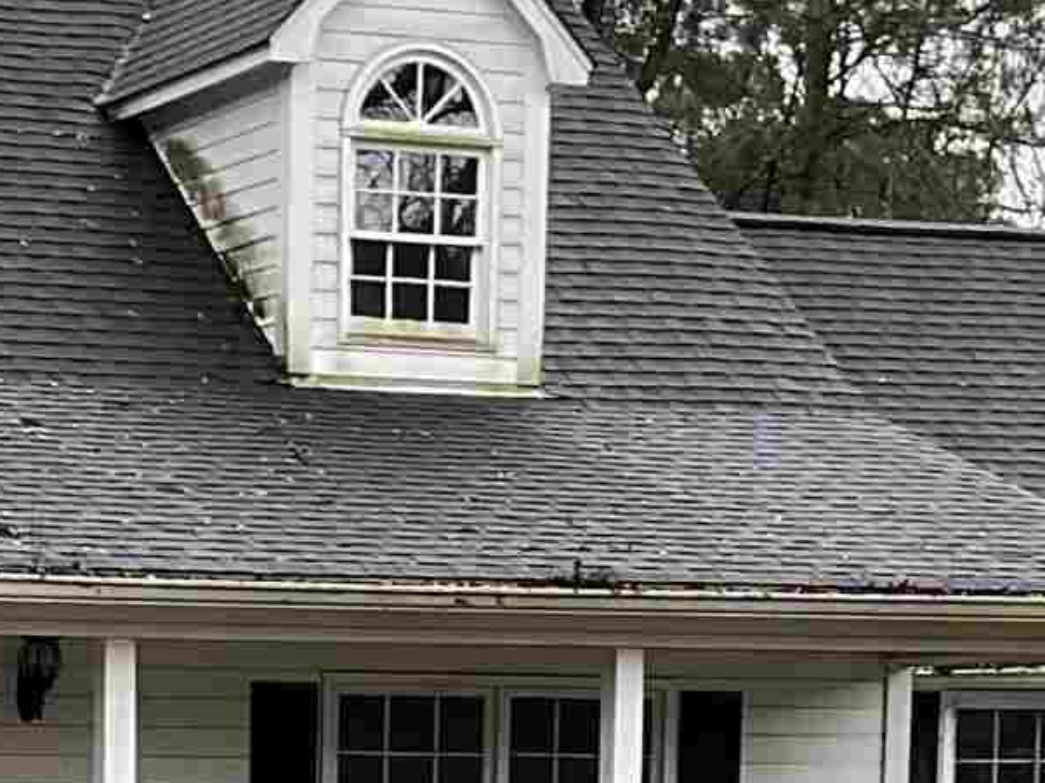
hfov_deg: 13.2
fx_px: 4466
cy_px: 1497
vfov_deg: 9.4
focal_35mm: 148
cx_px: 31
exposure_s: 1/120
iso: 20
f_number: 1.8
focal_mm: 3
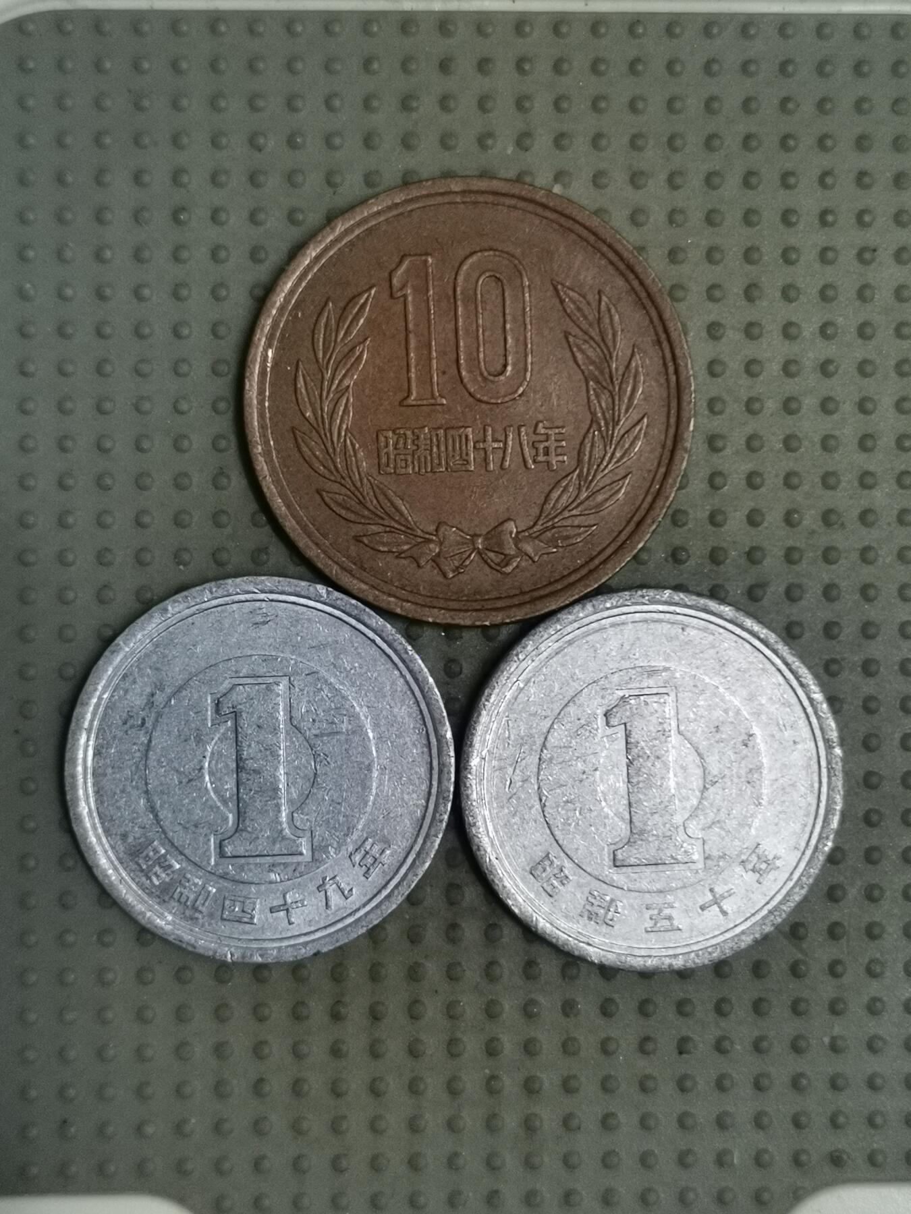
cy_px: 607
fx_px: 1825
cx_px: 456
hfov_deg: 28.0
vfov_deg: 36.8
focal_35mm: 52
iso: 250
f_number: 1.8
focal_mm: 4.75
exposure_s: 1/36
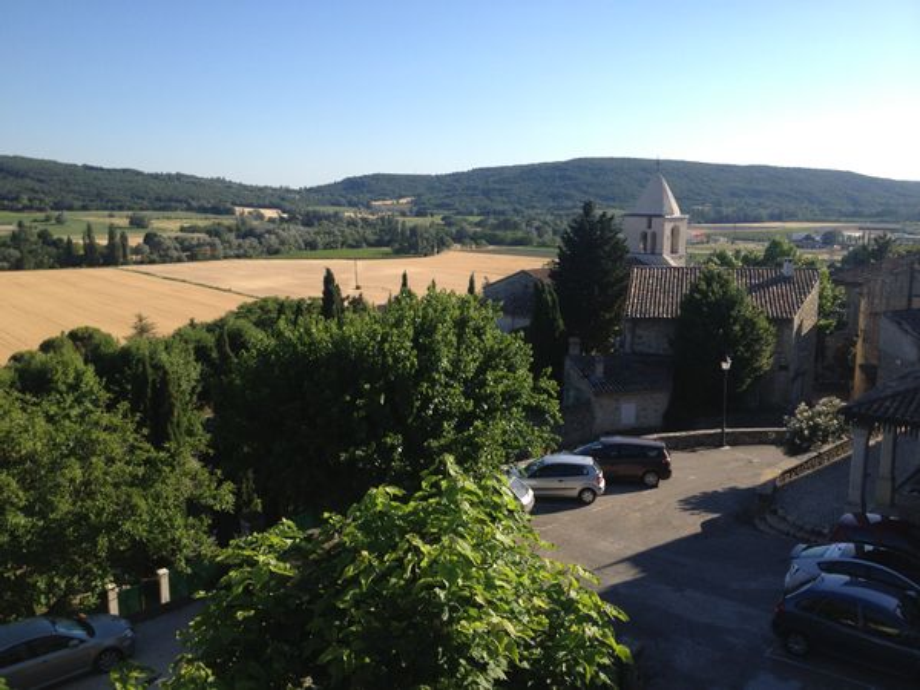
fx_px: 930
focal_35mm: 35
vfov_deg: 40.7
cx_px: 460
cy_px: 345
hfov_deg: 52.6
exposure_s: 1/1200
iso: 50
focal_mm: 4.28
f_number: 2.4
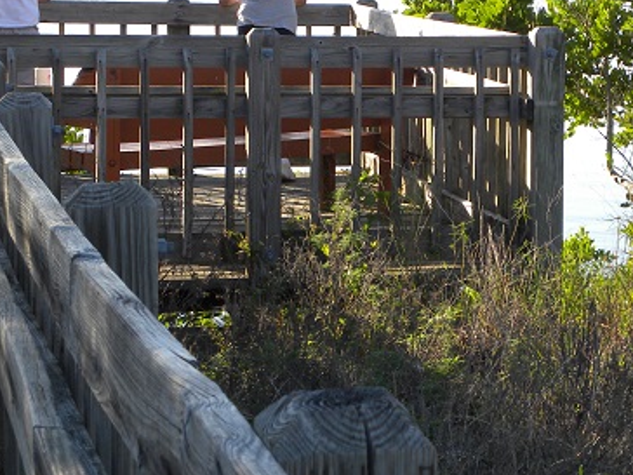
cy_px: 132
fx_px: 2414
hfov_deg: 14.9
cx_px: 409
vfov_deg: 11.2
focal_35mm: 132
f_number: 4.5
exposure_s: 1/162
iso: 64
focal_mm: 13.4
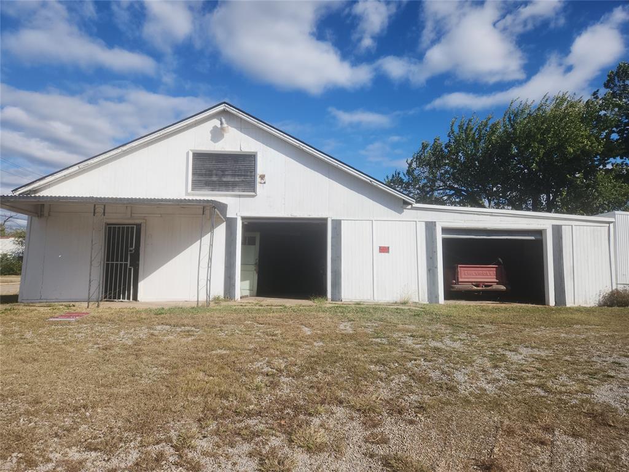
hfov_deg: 73.9
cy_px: 236
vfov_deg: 58.9
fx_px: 418
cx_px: 314
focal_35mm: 23
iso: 20
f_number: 1.8
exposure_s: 1/2828
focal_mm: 5.4
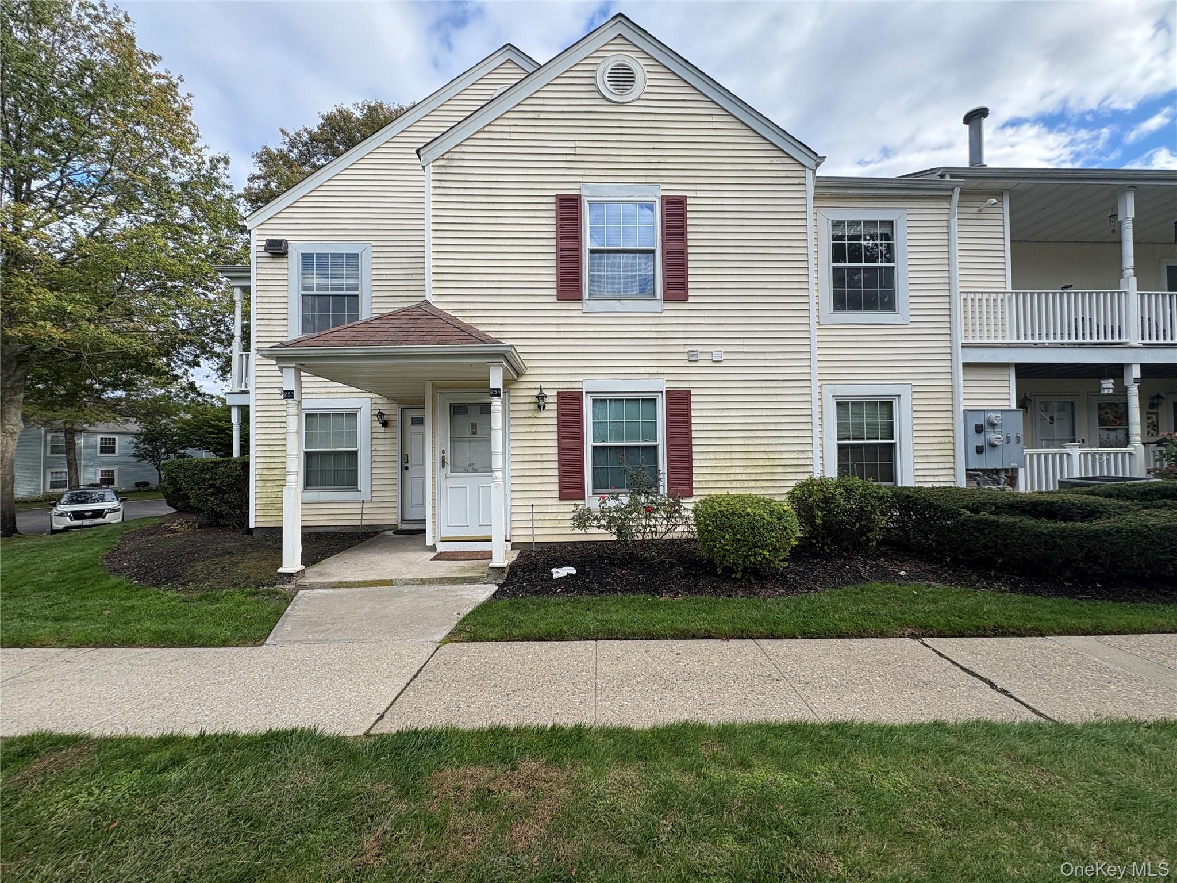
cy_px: 442
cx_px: 588
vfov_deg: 85.7
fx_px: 476
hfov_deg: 102.1
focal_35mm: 14
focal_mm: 2.22
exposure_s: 1/625
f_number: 2.2
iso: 40
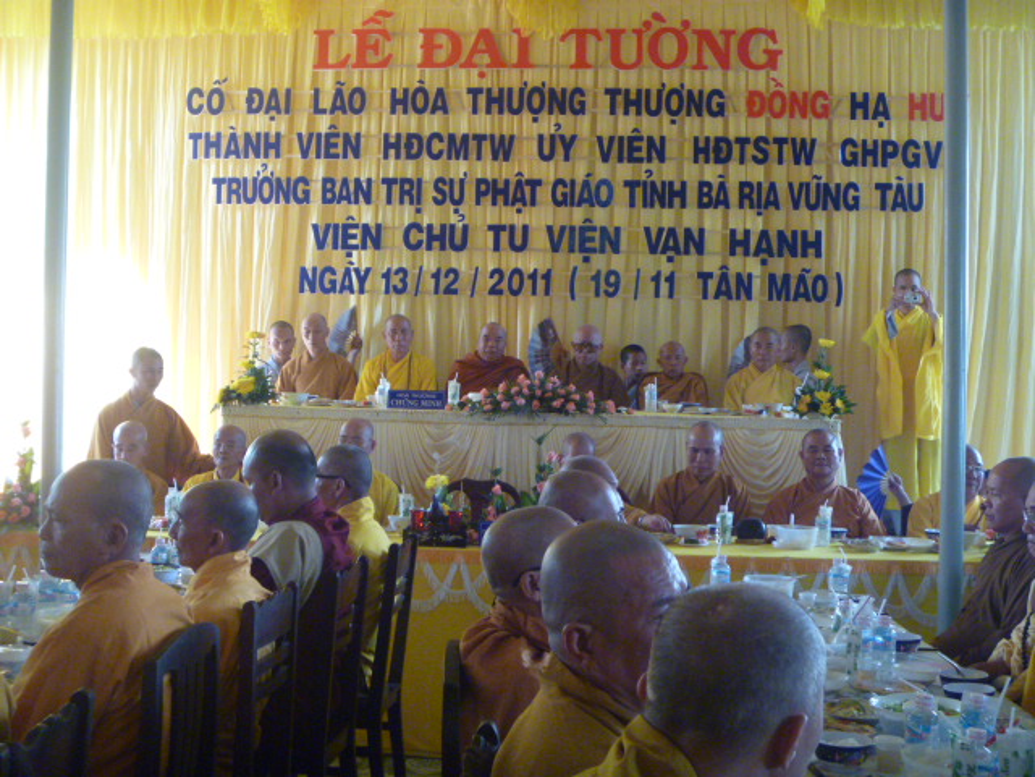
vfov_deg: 32.9
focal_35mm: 44
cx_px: 518
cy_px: 388
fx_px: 1316
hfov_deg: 42.9
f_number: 3.7
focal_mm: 7.8
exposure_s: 1/40
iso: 400
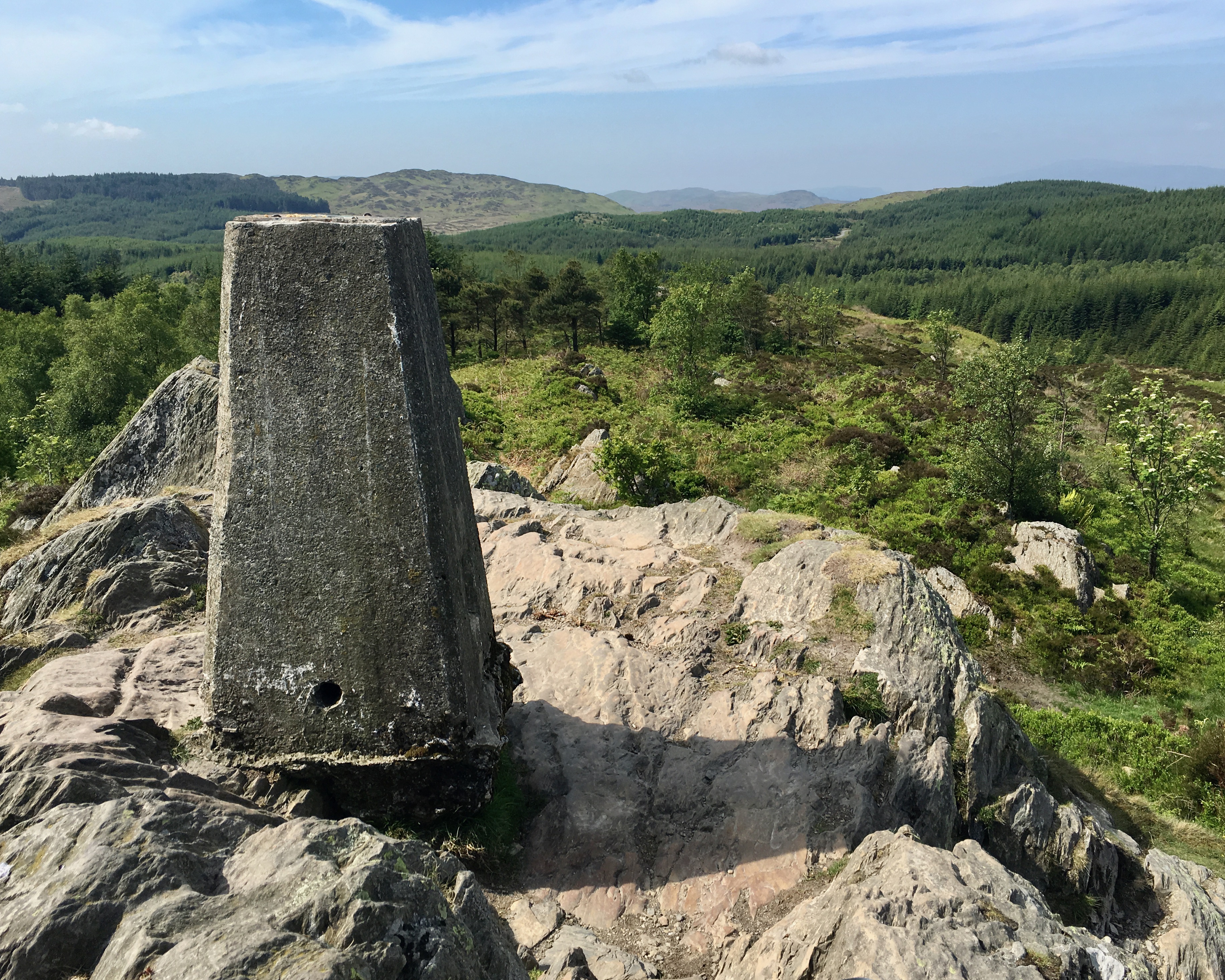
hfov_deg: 57.2
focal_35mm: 31
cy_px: 500
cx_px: 613
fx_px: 1124
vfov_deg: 47.1
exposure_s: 1/1304
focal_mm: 4.15
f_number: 2.2
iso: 25
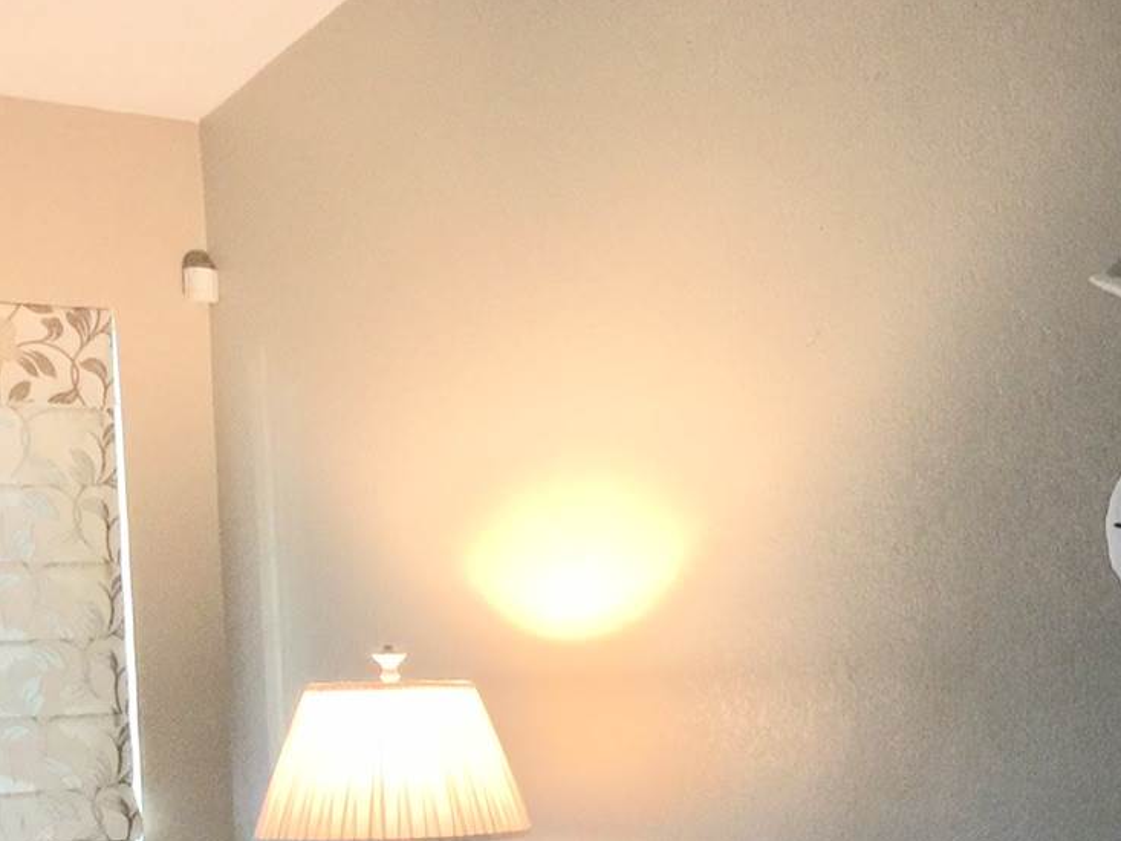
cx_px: 1393
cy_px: 824
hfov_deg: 22.0
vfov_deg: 17.8
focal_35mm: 81
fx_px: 2624
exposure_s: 1/4
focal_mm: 4.15
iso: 80
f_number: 2.2
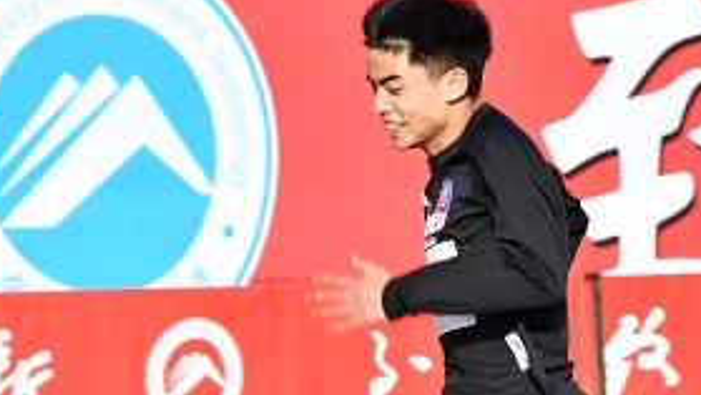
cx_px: 394
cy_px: 337
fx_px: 7045
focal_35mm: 379
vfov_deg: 3.2
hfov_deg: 5.7
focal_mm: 112
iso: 200
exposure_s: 1/640
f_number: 5.6
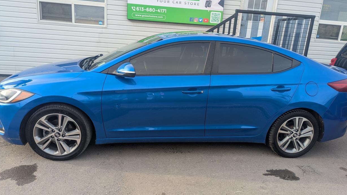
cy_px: 101
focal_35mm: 27
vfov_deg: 42.9
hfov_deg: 69.8
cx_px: 176
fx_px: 248
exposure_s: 1/401
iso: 44
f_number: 1.85
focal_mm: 6.81
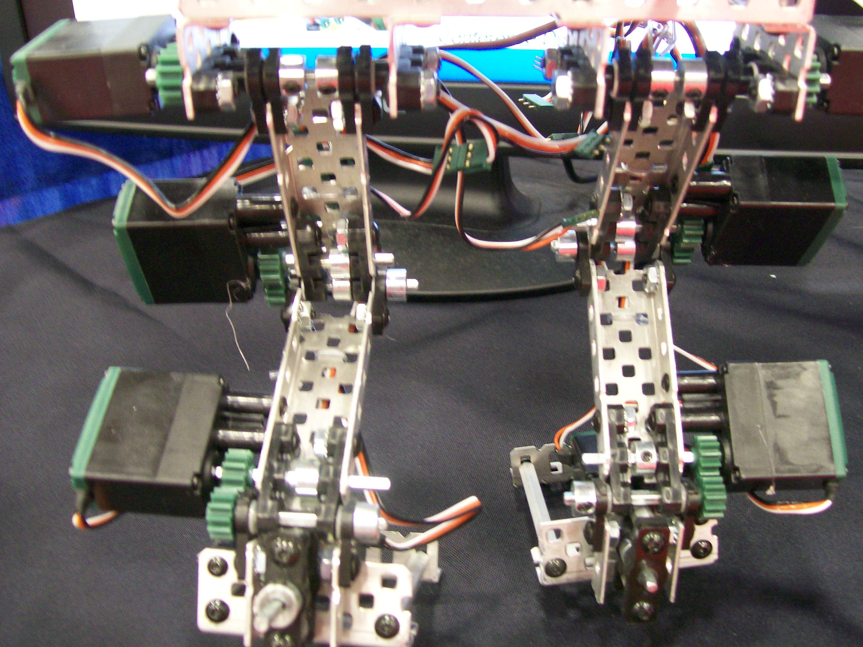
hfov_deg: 51.4
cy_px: 324
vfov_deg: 39.7
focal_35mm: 36
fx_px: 898
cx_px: 432
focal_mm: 6
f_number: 2.7
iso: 160
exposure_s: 1/9.81
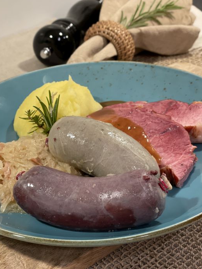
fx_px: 467
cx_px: 94
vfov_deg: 32.2
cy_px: 144
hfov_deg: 24.4
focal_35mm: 60
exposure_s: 1/33
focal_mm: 6
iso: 160
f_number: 2
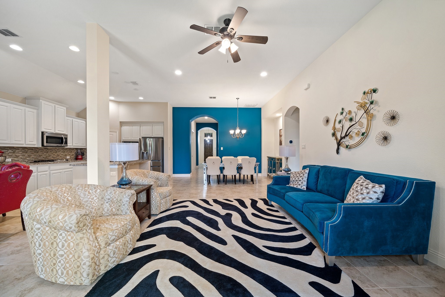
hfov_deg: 108.3
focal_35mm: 13
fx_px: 161
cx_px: 222
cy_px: 148
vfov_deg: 85.4
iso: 320
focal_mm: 13
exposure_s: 1
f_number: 9
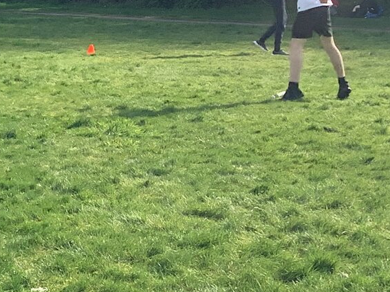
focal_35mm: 112
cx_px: -164
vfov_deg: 13.2
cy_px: 90
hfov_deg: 16.3
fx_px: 1262
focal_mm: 3.3
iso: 25
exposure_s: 1/769
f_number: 2.4
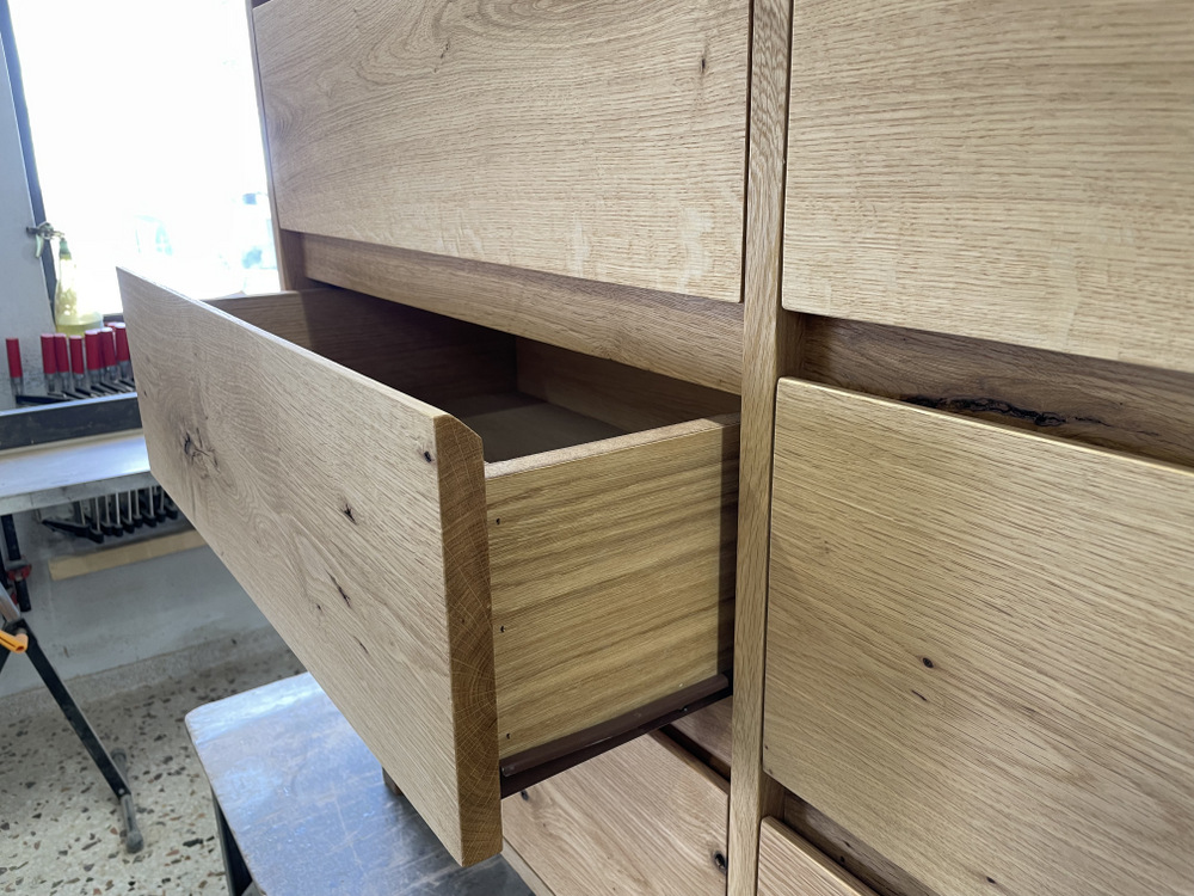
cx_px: 597
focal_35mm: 26
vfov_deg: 53.1
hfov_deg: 67.3
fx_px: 897
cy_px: 448
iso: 64
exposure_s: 1/50
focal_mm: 4.2
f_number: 1.6
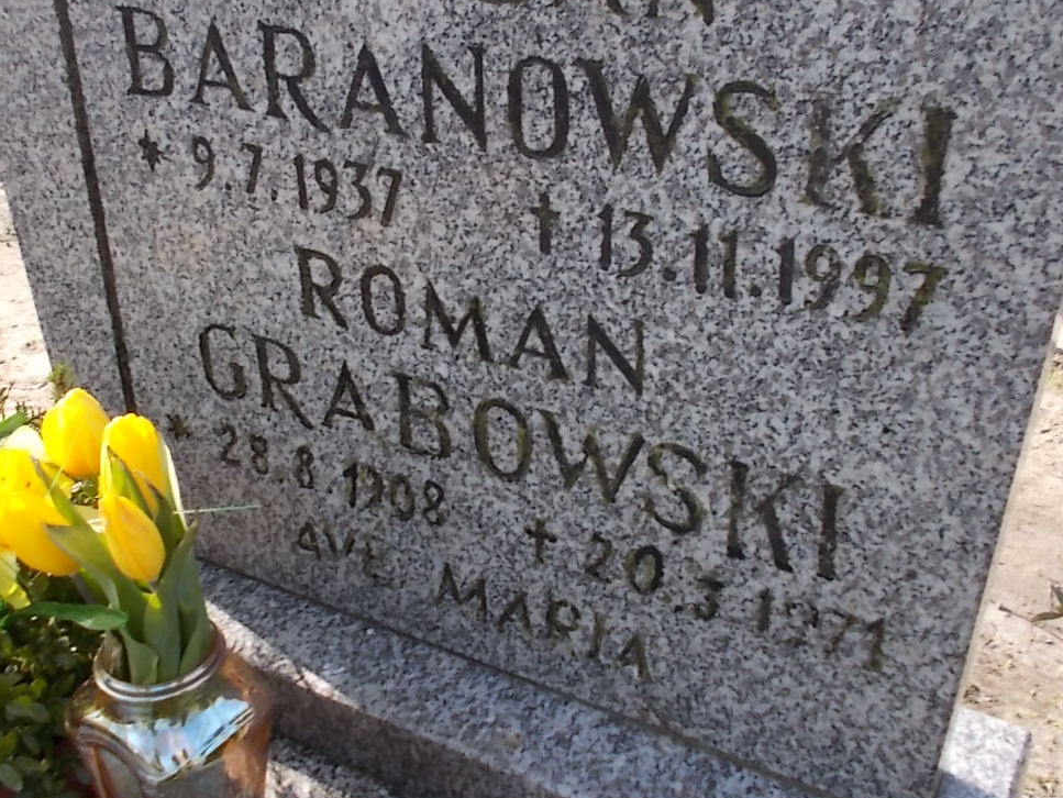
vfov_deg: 33.4
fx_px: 1321
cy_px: 296
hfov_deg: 43.8
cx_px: 474
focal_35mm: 43
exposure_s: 1/160
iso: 80
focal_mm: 4.6
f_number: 3.2
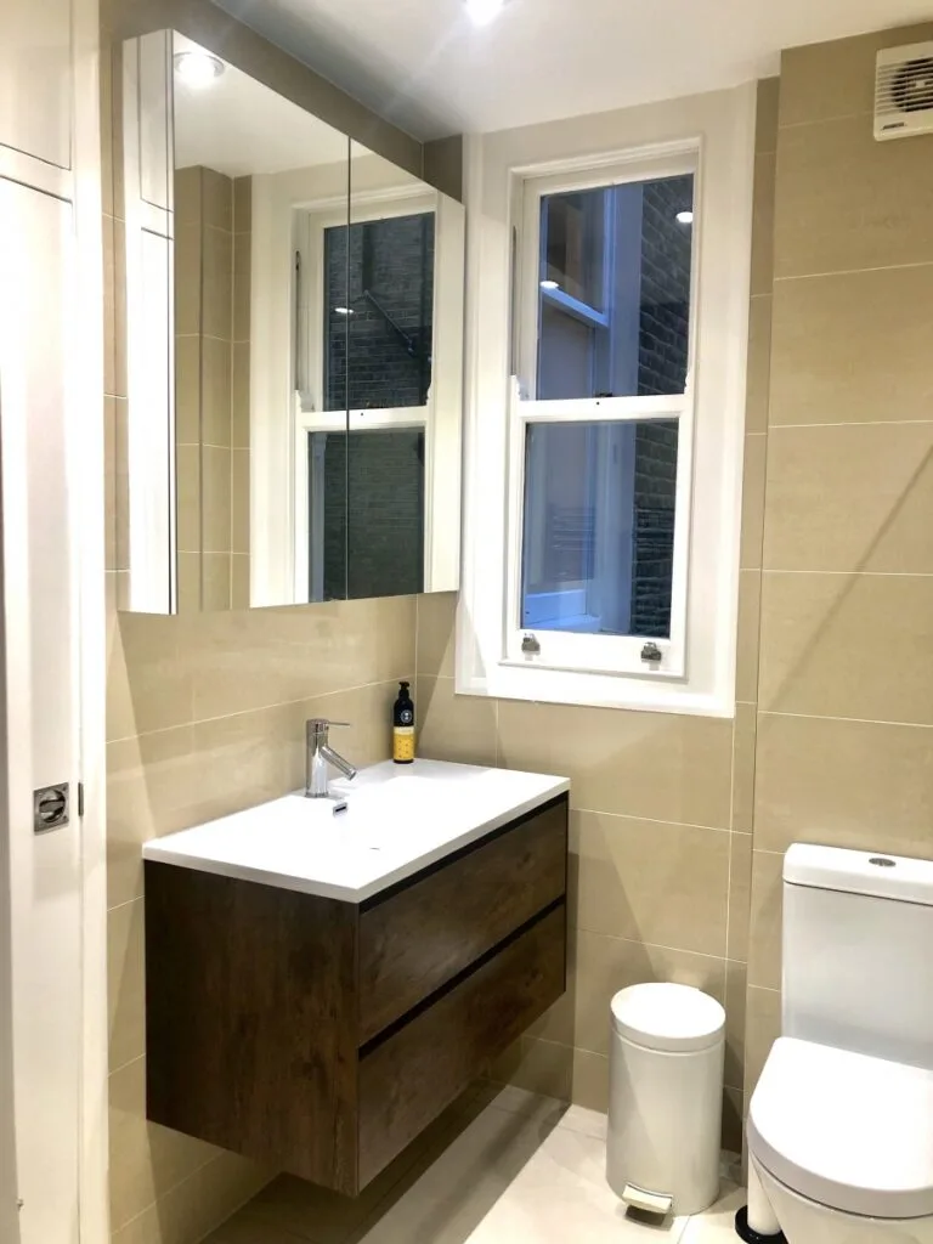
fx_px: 1006
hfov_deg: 49.7
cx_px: 466
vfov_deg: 63.4
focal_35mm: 28
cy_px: 622
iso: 40
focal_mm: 3.99
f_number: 1.8
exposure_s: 1/25
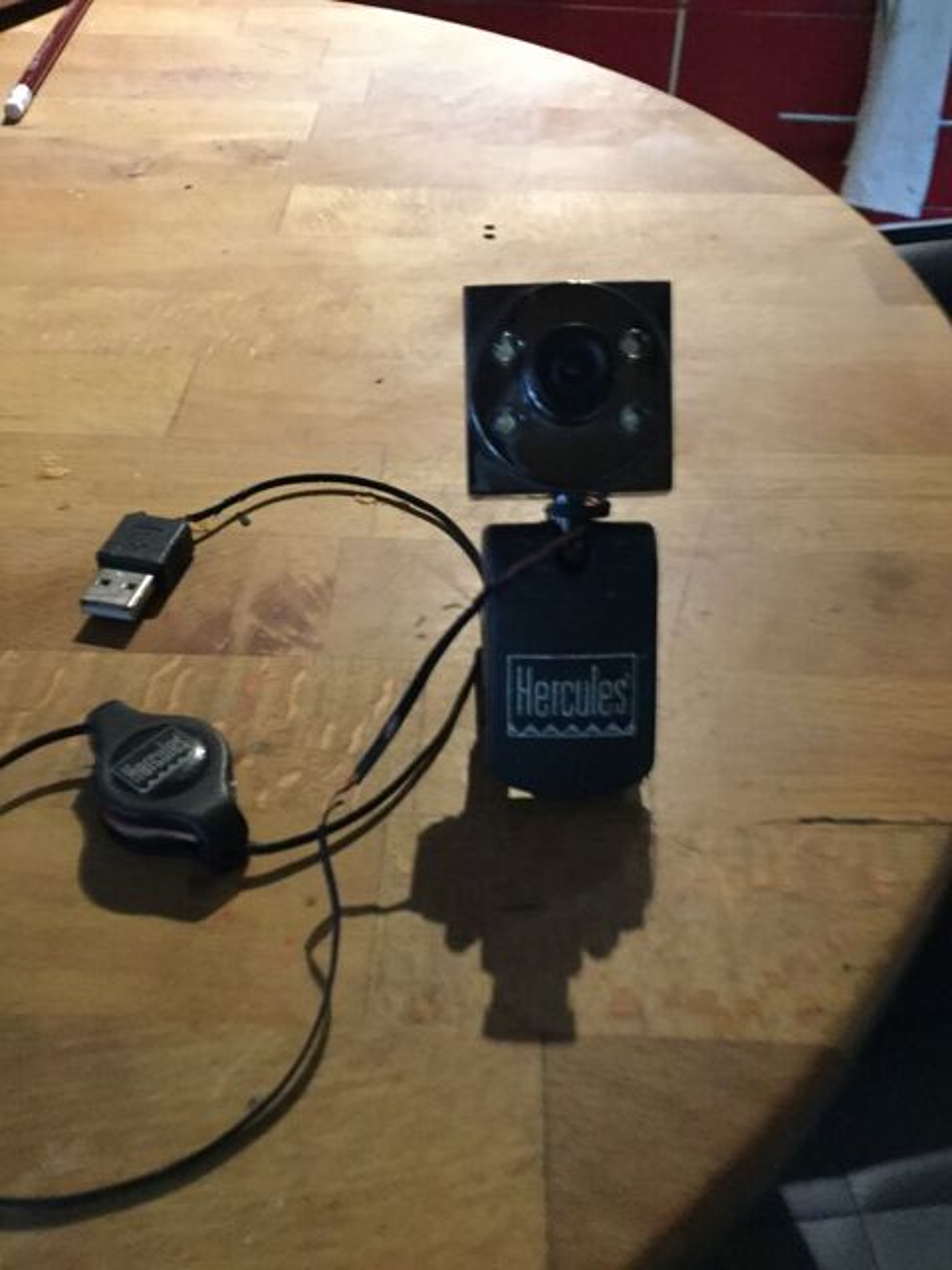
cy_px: 635
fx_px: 1137
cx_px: 476
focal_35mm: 31
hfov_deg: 45.4
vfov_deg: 58.4
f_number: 2.4
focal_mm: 3.3
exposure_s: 1/17
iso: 400
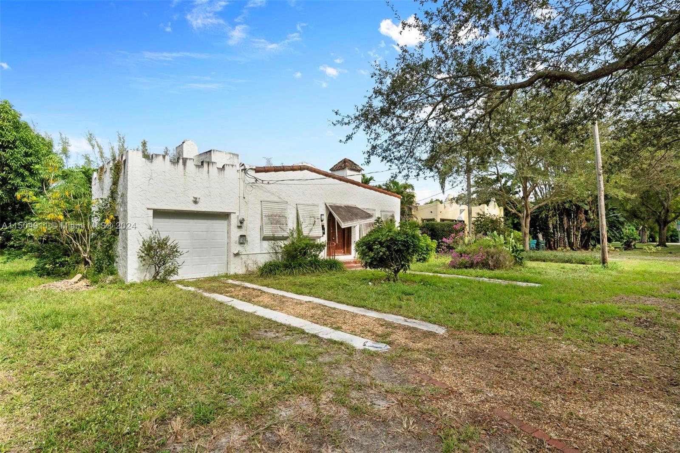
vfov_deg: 67.4
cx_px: 340
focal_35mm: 18
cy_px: 226
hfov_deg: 90.0
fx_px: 340
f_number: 8
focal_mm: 12
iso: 250
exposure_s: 1/160
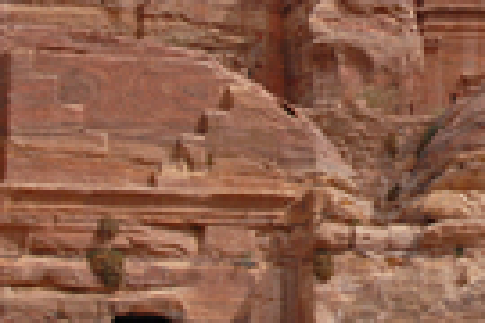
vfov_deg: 10.7
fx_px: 1711
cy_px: -29
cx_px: 528
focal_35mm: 127
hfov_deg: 15.7
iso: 320
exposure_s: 1/500
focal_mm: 26
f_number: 14
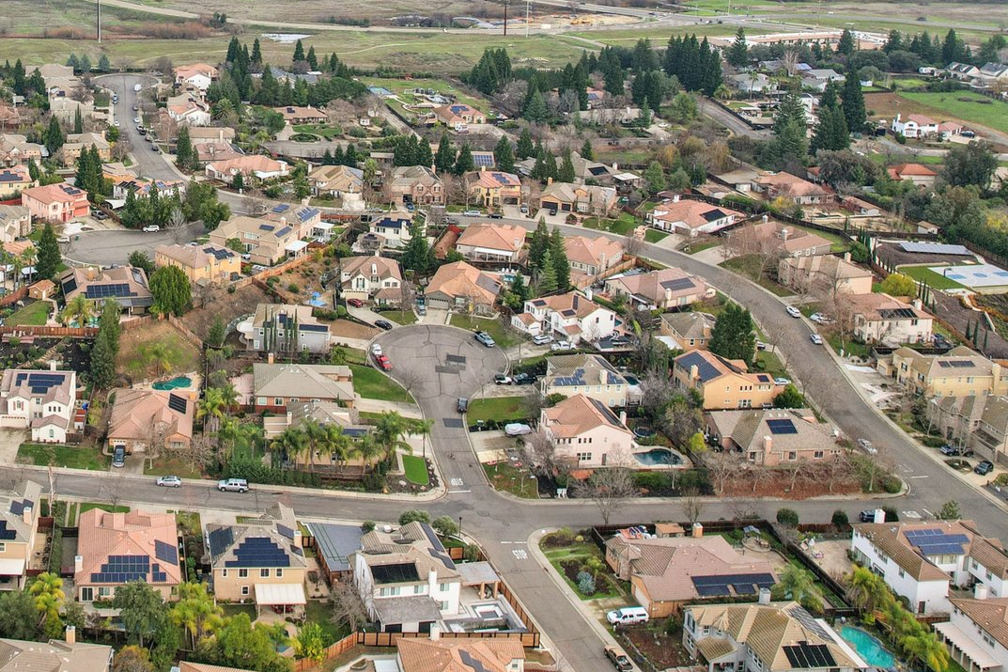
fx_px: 1176
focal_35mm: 42
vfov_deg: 30.2
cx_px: 135
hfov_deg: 43.1
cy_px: 37
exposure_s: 1/500
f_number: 2.8
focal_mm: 8.4
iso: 100
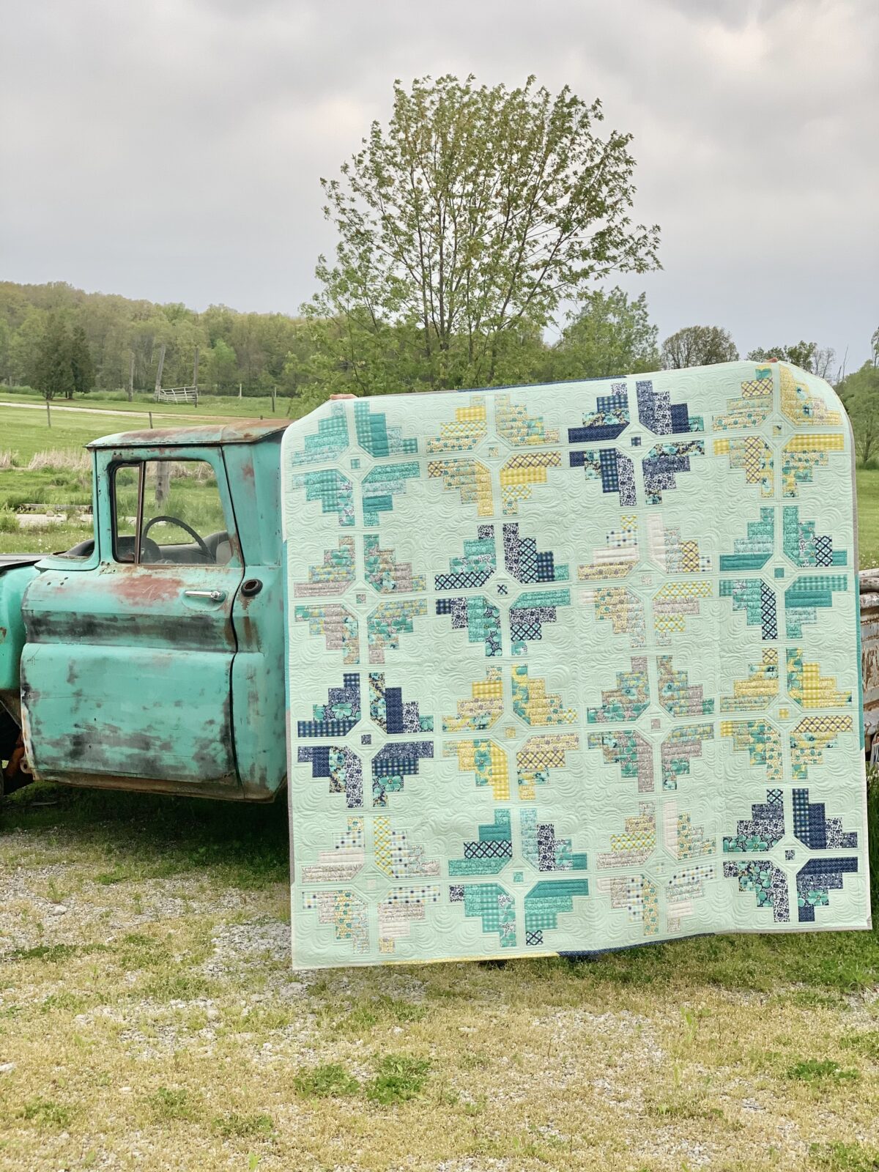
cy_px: 586
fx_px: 1761
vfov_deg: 36.8
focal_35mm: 52
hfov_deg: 28.0
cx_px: 440
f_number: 2.4
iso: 32
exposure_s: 1/122
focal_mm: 6
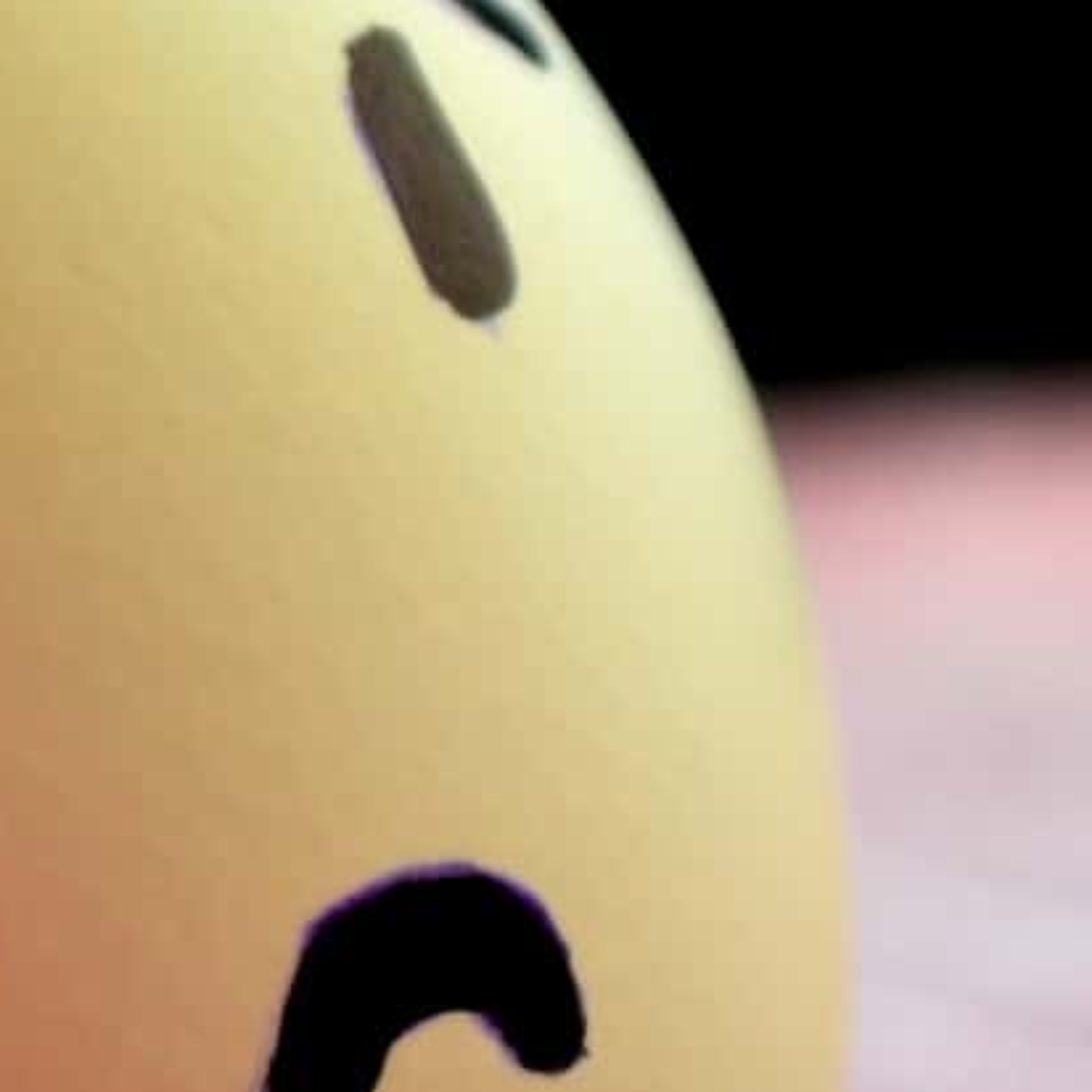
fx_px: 11598
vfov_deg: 5.4
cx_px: -26
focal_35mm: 325
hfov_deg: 5.4
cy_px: 401
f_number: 5.6
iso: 400
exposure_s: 1/50
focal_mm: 55
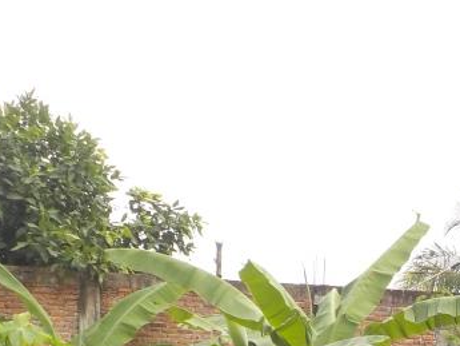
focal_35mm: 89
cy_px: 464
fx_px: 1183
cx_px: 476
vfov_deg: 15.7
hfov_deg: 21.1
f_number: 3.3
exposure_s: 1/500
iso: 125
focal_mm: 4.1
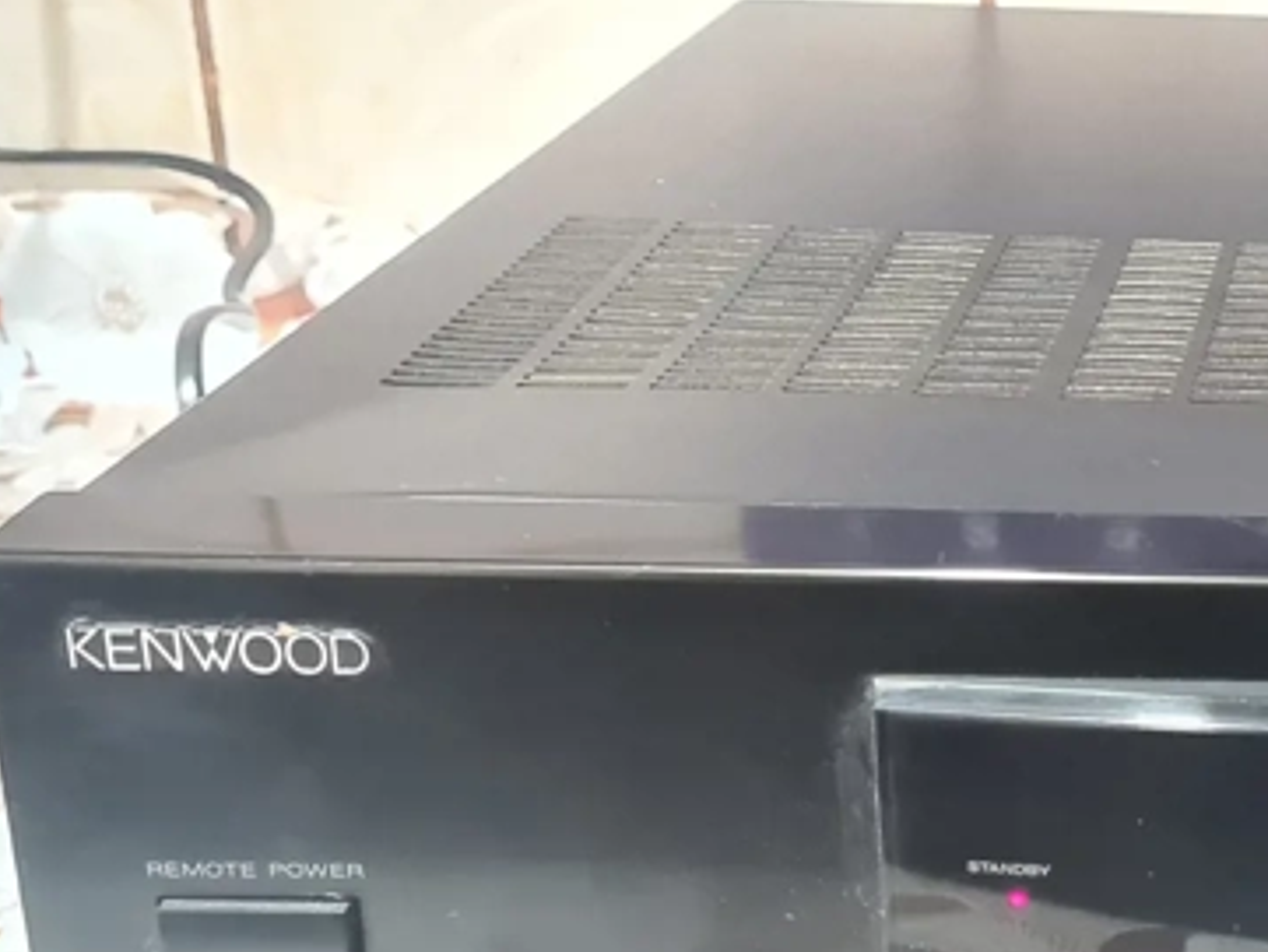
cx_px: 1647
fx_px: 2638
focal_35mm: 72
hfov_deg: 23.8
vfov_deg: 20.4
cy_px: 327
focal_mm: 5.4
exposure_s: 1/14
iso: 1250
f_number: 1.8
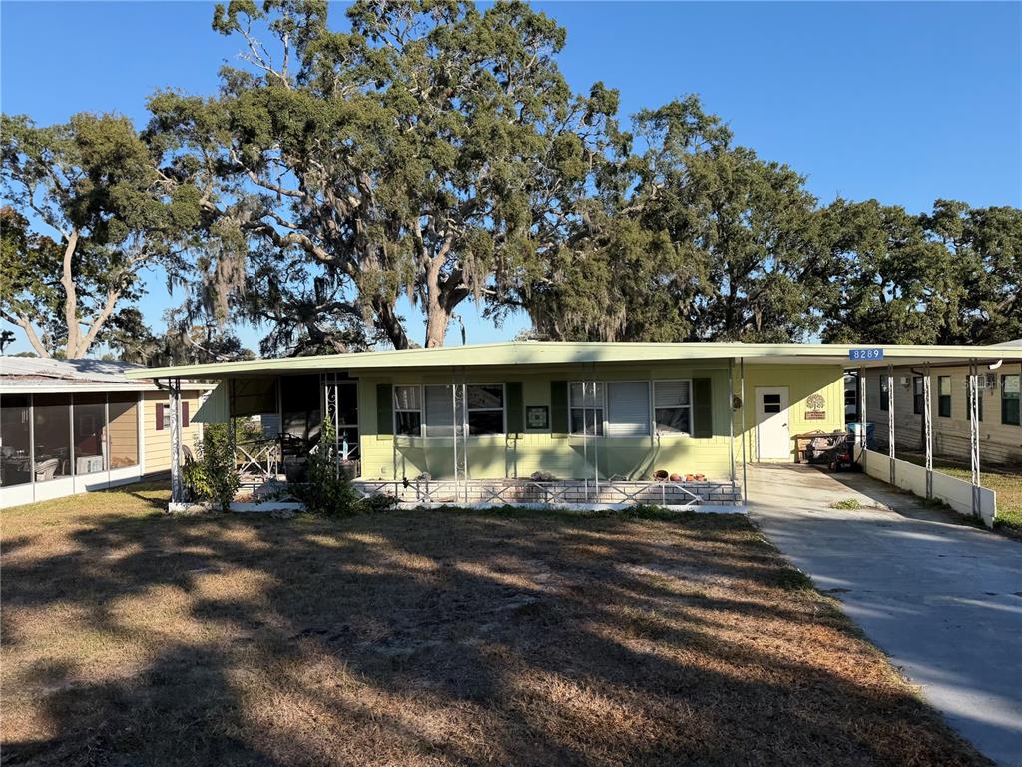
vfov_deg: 56.8
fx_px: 709
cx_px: 511
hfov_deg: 71.6
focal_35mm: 24
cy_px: 384
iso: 80
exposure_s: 1/3021
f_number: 1.78
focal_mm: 6.76
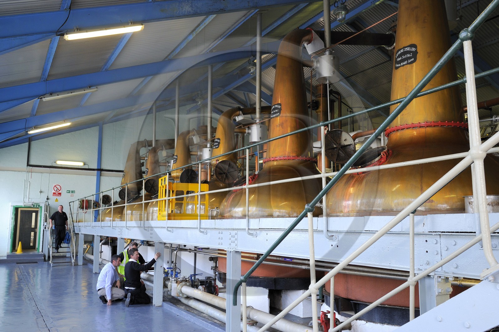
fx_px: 443
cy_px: 166
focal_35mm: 32
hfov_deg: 58.8
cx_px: 250
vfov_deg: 41.0
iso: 800
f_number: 5.6
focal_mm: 32
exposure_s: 1/125
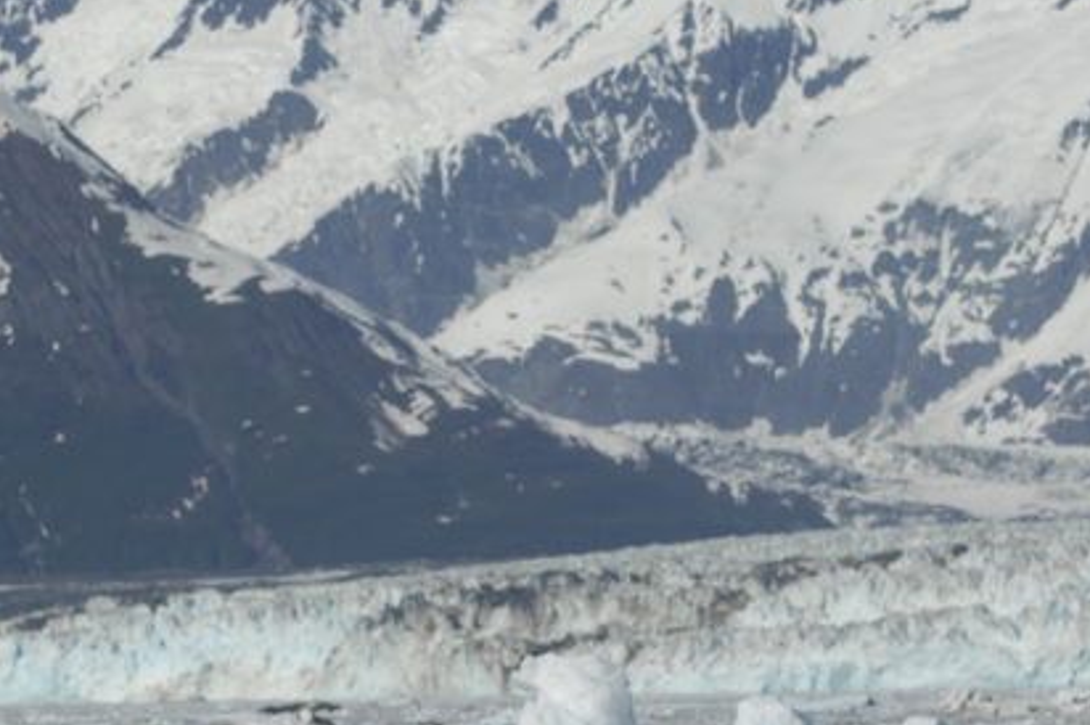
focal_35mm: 278
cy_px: 655
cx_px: 291
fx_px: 8410
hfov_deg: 7.4
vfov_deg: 4.9
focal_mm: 92
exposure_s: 1/640
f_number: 4.5
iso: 100
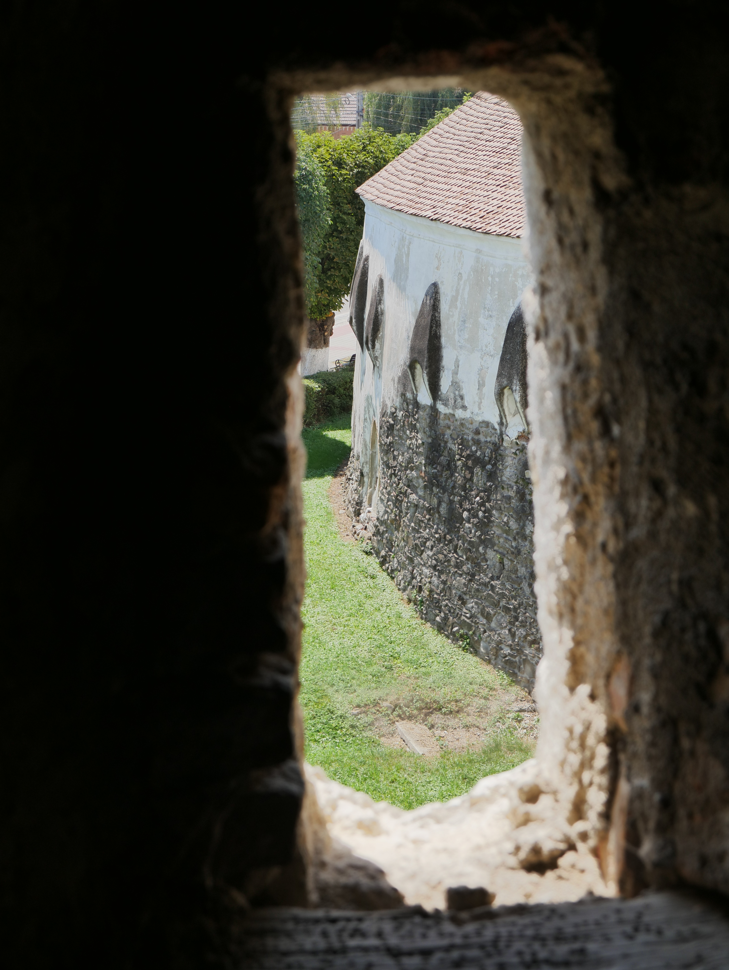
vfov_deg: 33.2
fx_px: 1627
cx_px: 364
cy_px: 485
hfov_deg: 25.2
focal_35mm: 58
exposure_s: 1/250
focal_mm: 29
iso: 200
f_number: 8
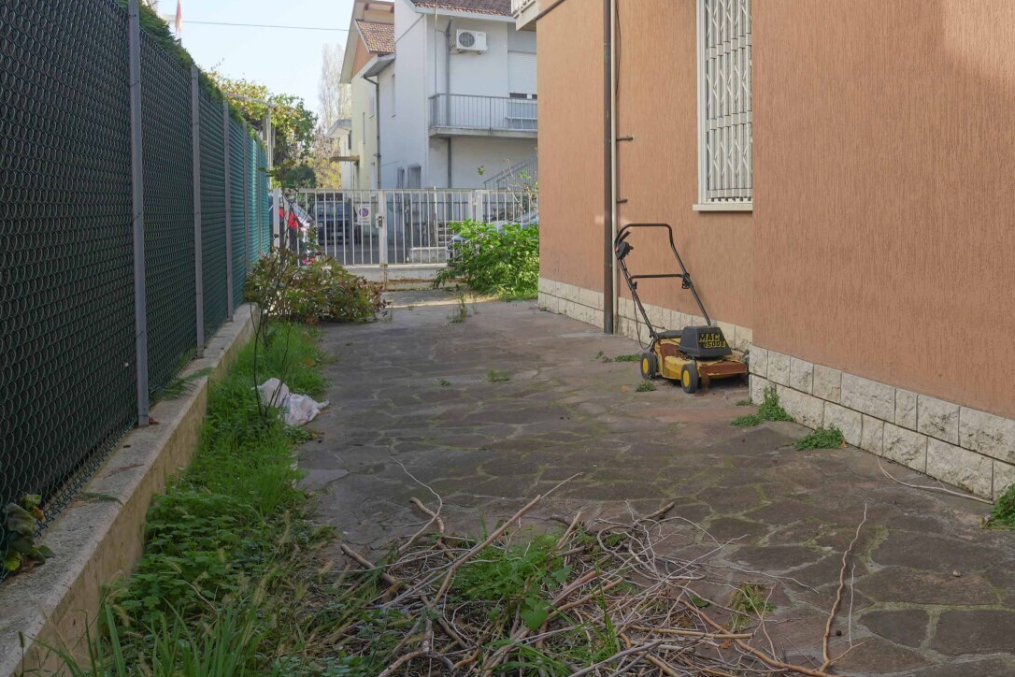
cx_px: 881
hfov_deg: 51.6
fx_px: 930
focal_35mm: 33
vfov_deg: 39.6
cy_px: 240
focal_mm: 14
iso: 100
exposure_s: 1/100
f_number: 7.1
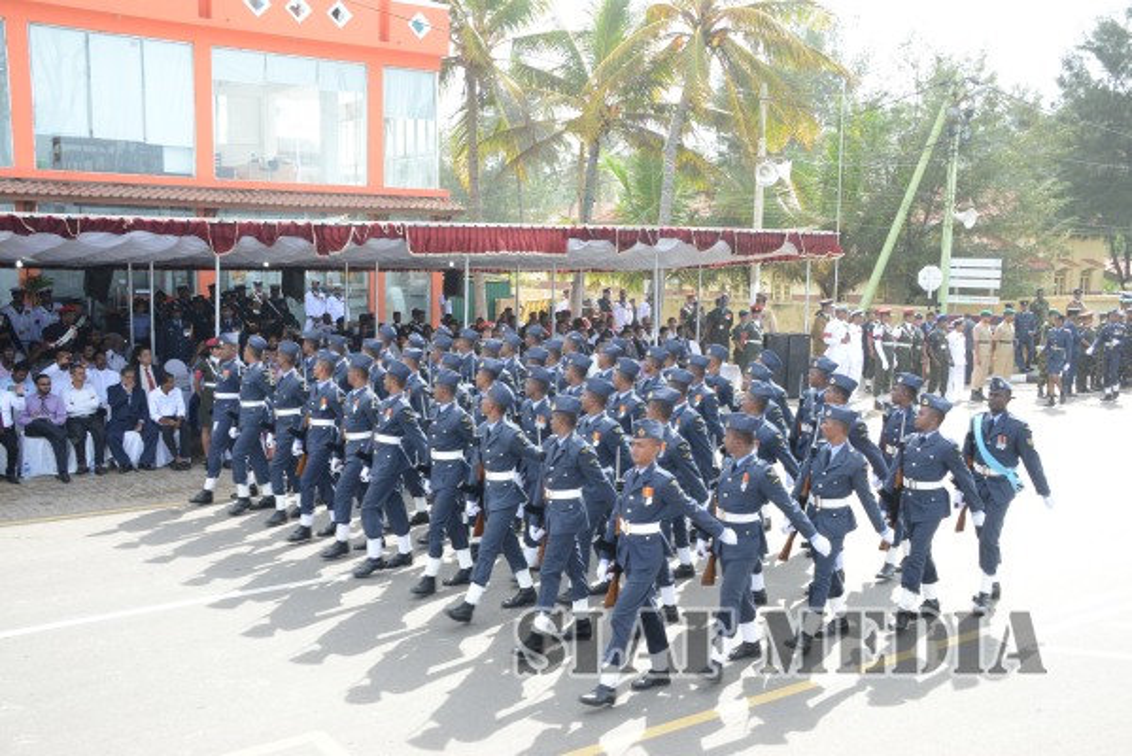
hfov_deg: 54.4
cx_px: 566
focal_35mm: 35
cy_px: 378
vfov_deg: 37.9
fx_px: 1101
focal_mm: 35
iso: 500
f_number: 11
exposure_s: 1/125
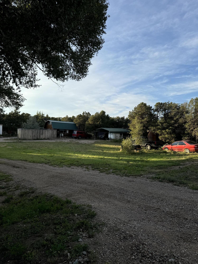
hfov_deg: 56.8
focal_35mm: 24
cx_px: 99
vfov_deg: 71.6
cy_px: 132
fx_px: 183
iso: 80
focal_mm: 6.76
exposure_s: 1/1818
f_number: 1.78
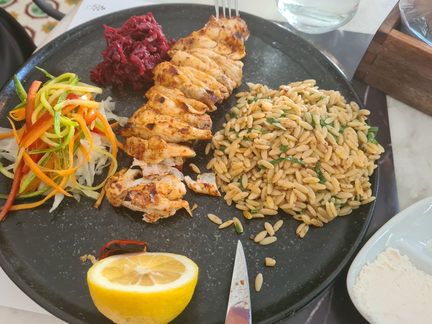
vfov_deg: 51.4
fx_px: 337
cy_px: 158
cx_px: 208
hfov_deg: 65.3
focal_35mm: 27
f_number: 1.8
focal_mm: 5.4
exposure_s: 1/50
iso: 250
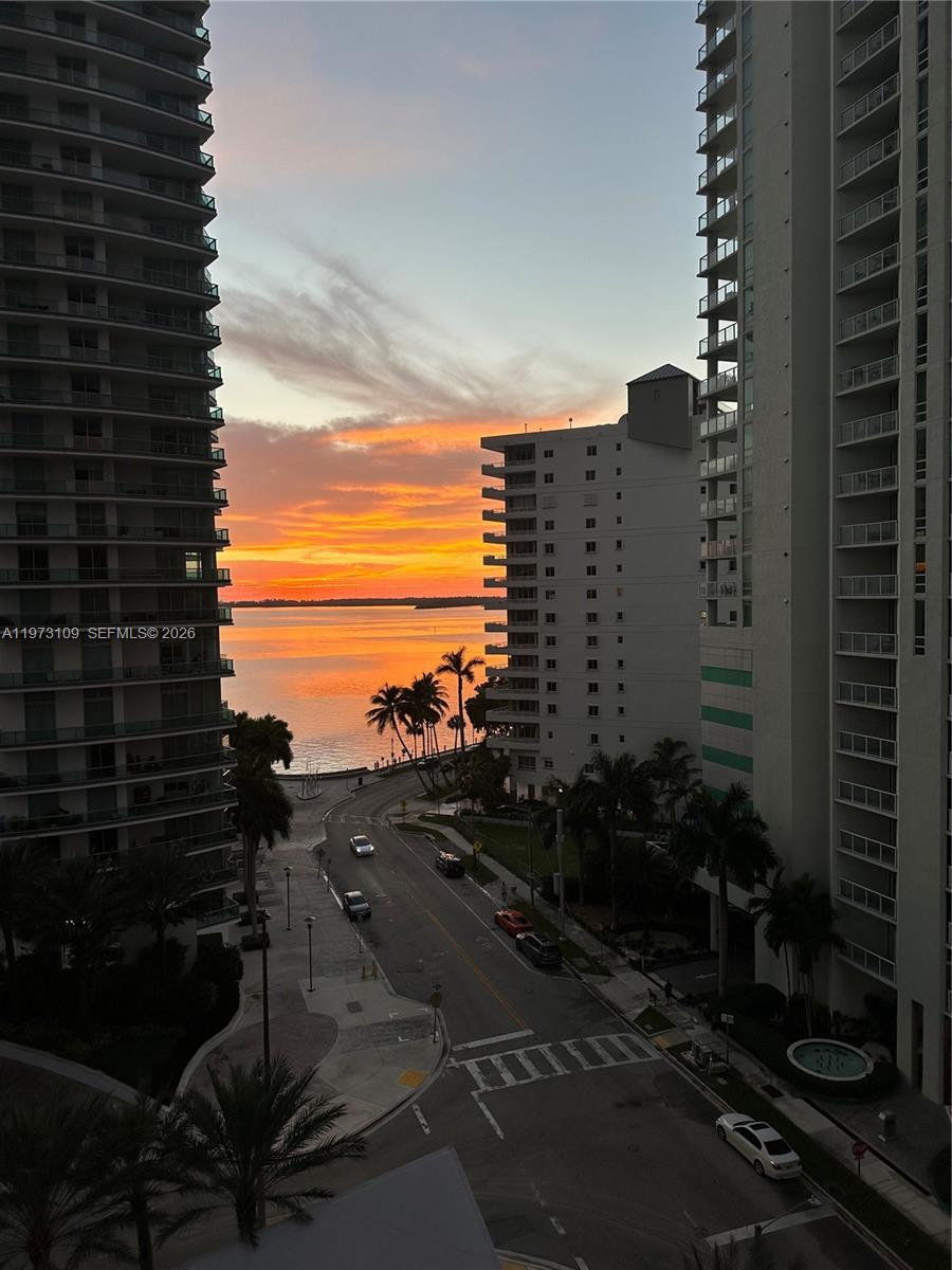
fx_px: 880
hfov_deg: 56.8
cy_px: 635
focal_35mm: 24
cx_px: 476
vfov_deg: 71.6
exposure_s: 1/282
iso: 80
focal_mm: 6.86
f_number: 1.78
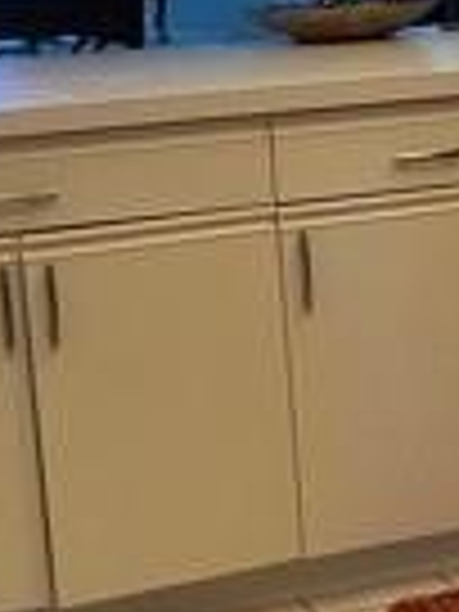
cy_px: 338
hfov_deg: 11.8
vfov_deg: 16.1
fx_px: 2157
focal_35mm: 122
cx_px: 576
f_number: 1.6
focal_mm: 4.2
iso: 125
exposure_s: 1/60
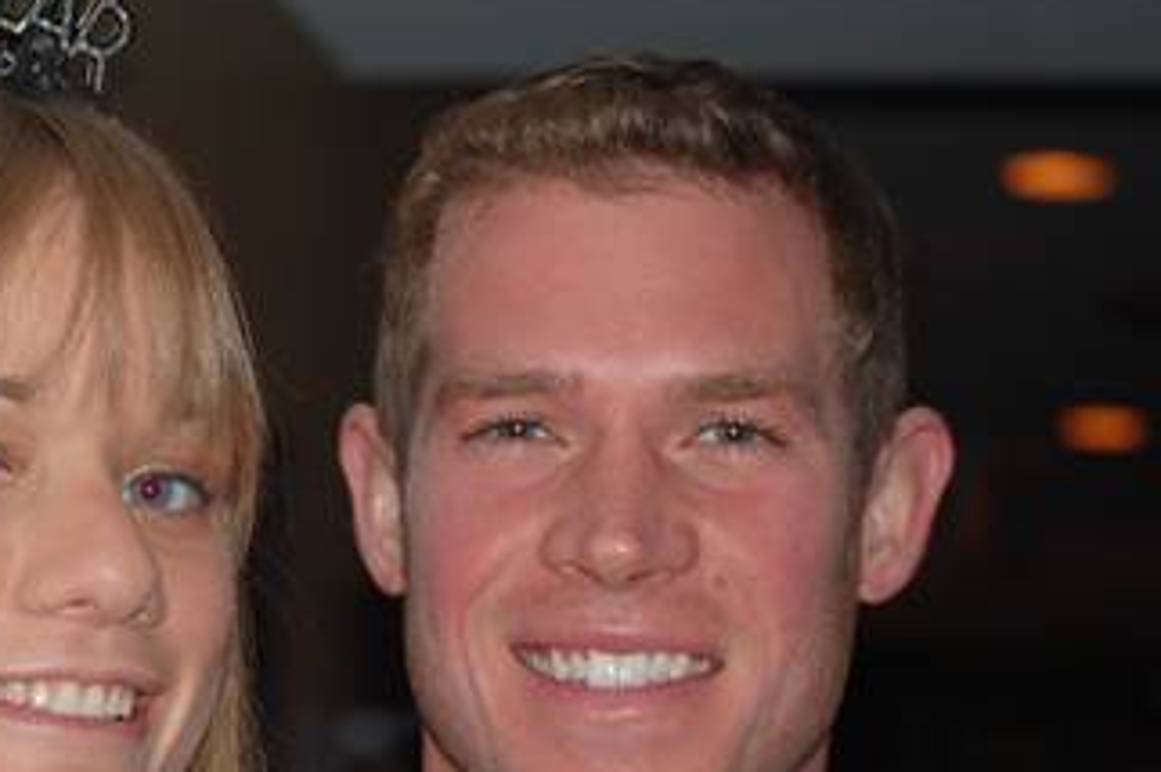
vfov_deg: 9.7
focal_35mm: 141
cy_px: 404
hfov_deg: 14.5
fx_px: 4538
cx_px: 249
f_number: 4
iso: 400
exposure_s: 1/60
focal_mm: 55
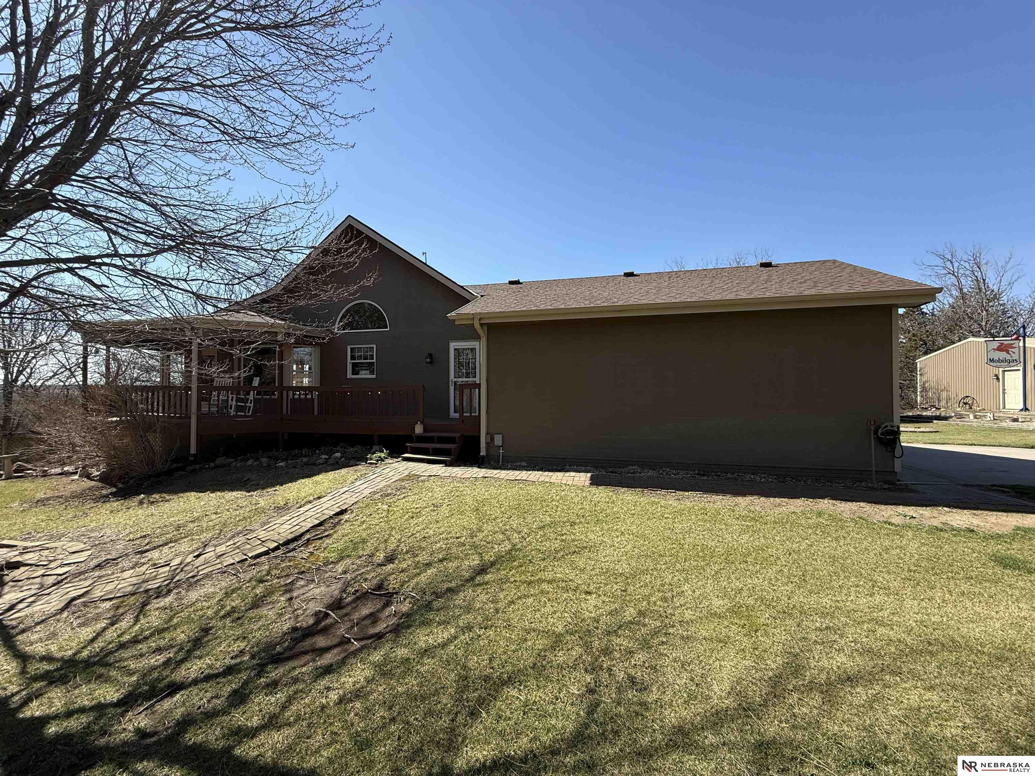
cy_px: 388
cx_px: 518
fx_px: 419
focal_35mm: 14
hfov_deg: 102.1
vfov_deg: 85.7
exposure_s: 1/955
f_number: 2.2
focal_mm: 2.22
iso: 50
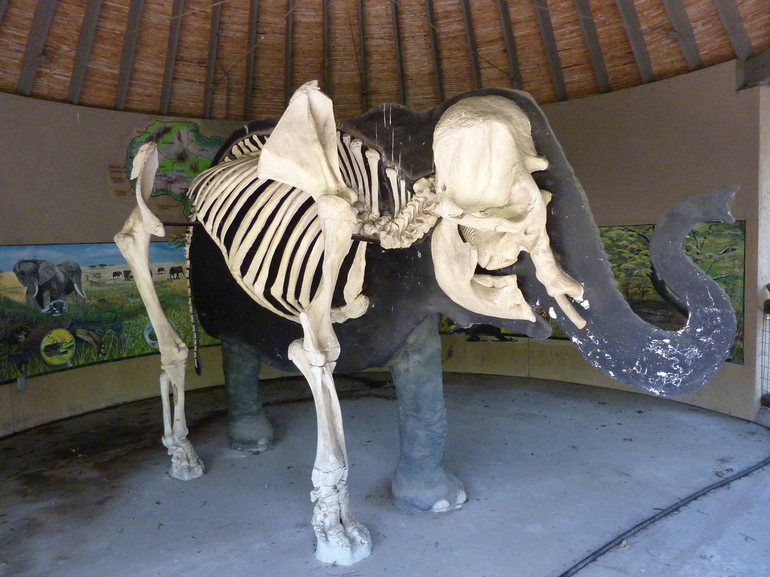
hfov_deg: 69.4
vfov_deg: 54.9
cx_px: 385
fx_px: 556
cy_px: 288
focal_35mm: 25
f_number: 3.3
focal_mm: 4.1
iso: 400
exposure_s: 1/80
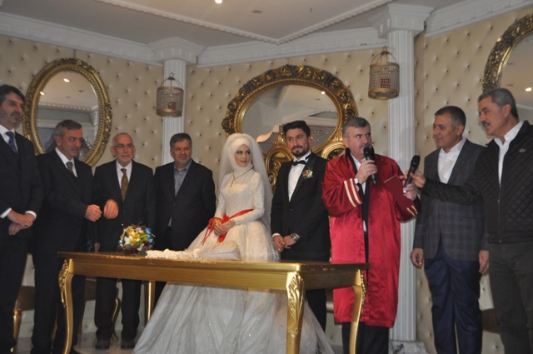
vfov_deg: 30.8
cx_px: 266
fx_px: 643
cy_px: 177
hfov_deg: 45.0
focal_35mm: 44
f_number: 3.8
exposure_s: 1/60
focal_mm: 29
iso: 800
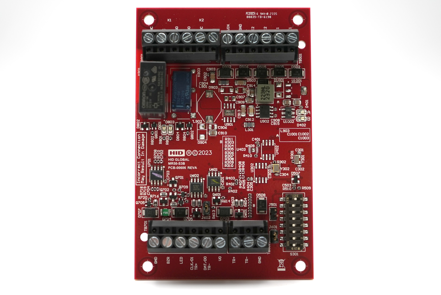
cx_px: 220
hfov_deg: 30.9
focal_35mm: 65
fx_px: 797
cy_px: 148
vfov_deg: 20.9
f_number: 5.6
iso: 640
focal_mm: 65
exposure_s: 1/160
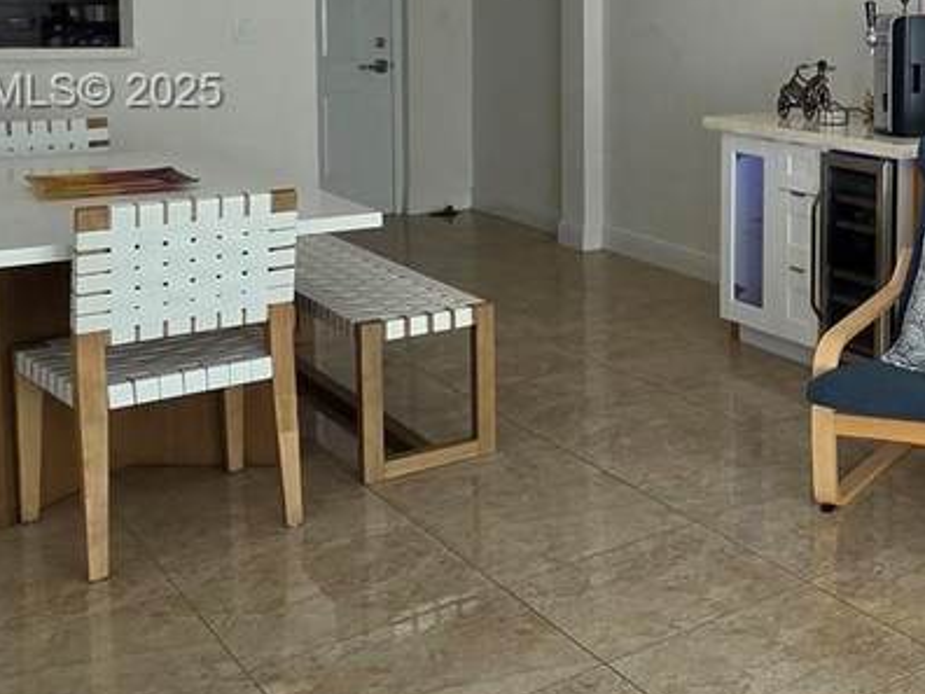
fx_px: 1122
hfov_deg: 34.7
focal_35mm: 42
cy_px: 93
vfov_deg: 32.9
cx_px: 1135
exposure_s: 1/120
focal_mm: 2.2
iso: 80
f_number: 2.2
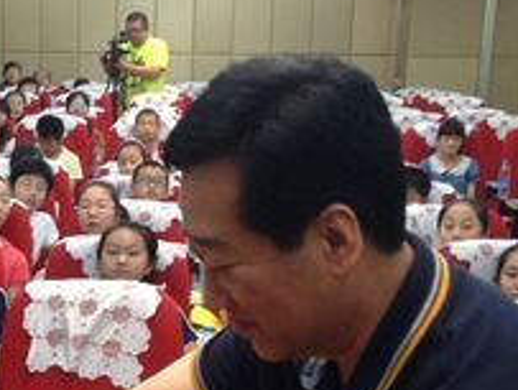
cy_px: 356
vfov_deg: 17.0
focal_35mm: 86
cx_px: 77
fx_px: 1289
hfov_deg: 22.3
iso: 160
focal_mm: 4.28
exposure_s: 1/20
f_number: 2.4
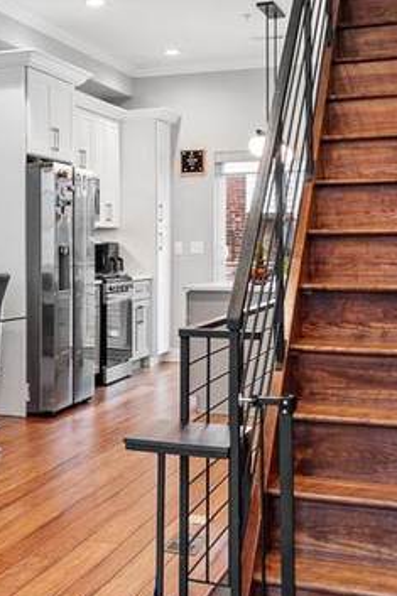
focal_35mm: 58
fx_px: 960
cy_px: 259
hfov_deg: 21.5
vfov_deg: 34.5
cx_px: -90
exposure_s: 1/8
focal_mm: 16
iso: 250
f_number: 8
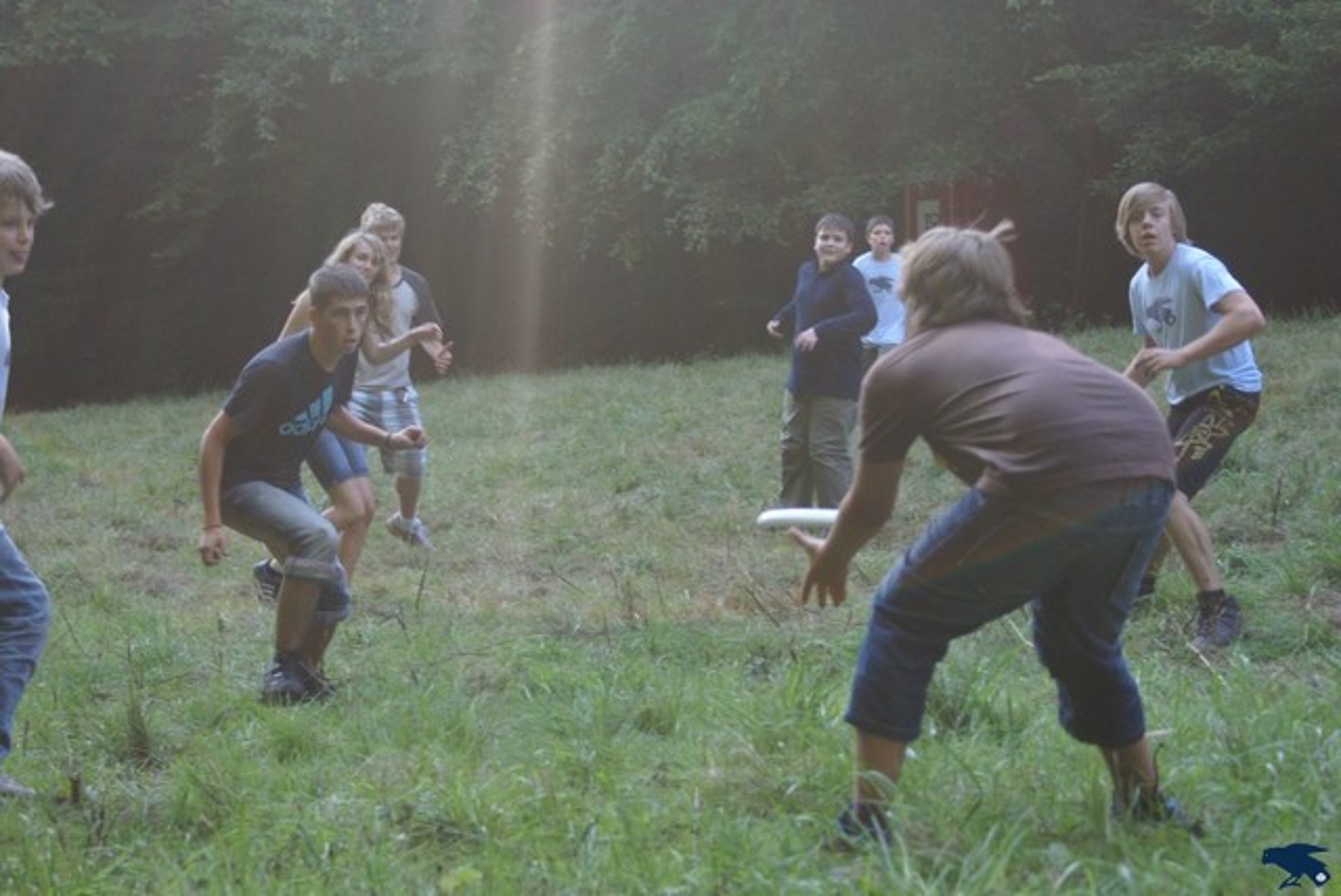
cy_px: 448
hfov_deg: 27.0
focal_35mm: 75
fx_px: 2796
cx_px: 670
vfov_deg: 18.2
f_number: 5.6
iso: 500
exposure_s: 1/160
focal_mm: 50
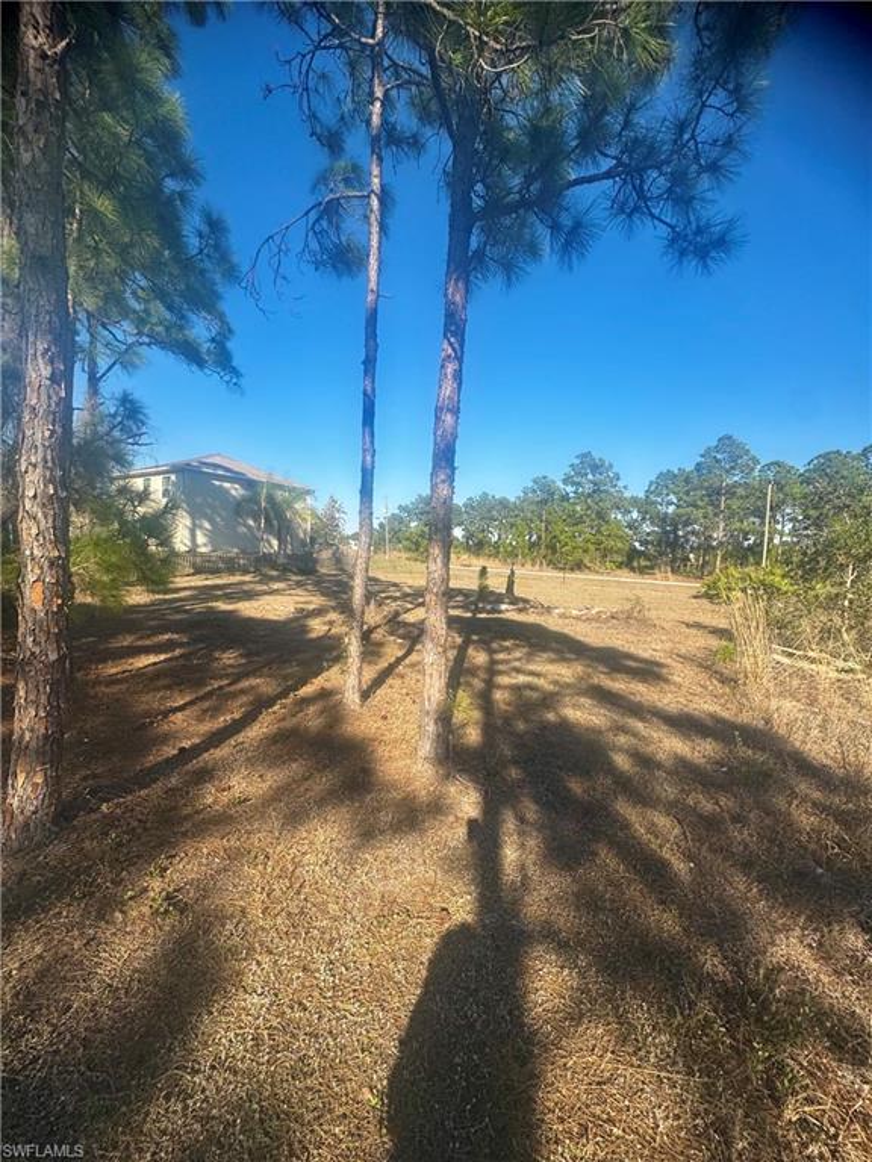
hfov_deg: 85.7
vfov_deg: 102.1
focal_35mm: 14
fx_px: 470
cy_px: 581
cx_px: 436
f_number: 2.2
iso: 50
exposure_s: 1/1477
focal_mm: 2.22
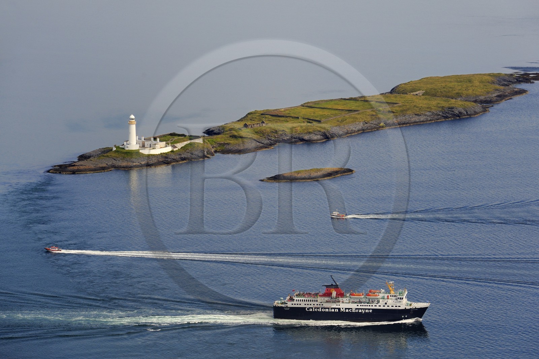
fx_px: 2994
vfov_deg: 6.9
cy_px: 180
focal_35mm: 200
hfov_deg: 10.3
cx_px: 270
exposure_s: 1/640
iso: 200
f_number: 7.1
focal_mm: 200
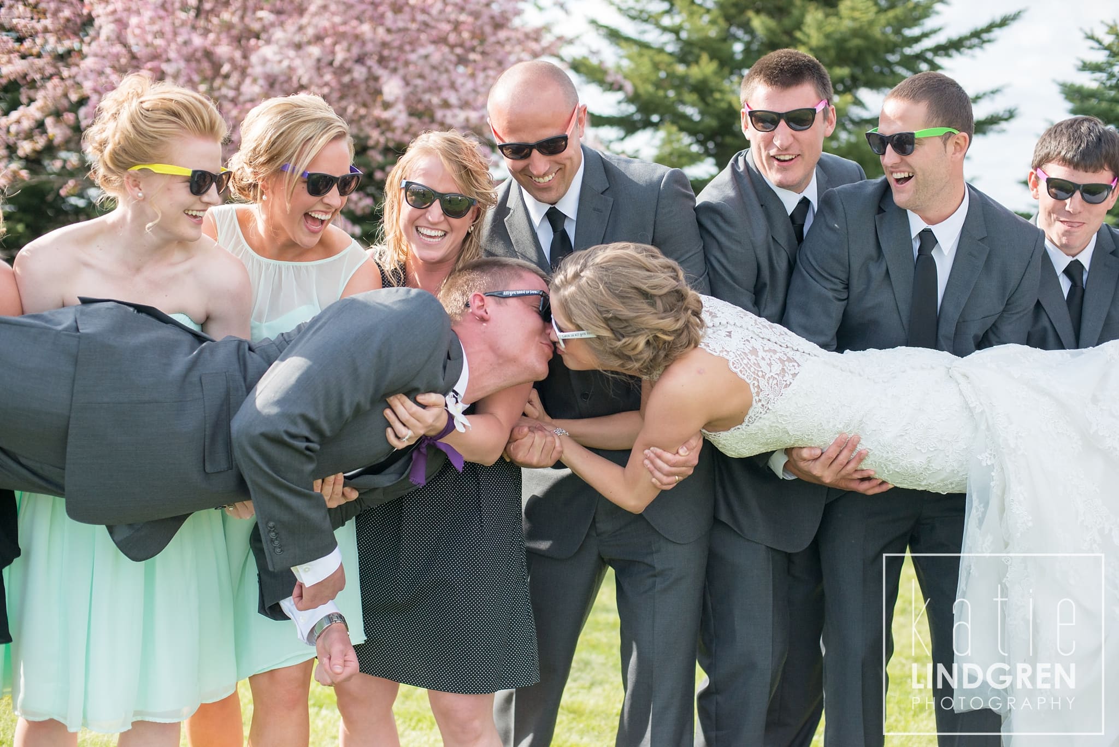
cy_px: 374
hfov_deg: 39.6
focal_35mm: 50
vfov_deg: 27.0
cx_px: 560
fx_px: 1555
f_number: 3.2
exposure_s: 1/6400
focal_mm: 50
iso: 1000
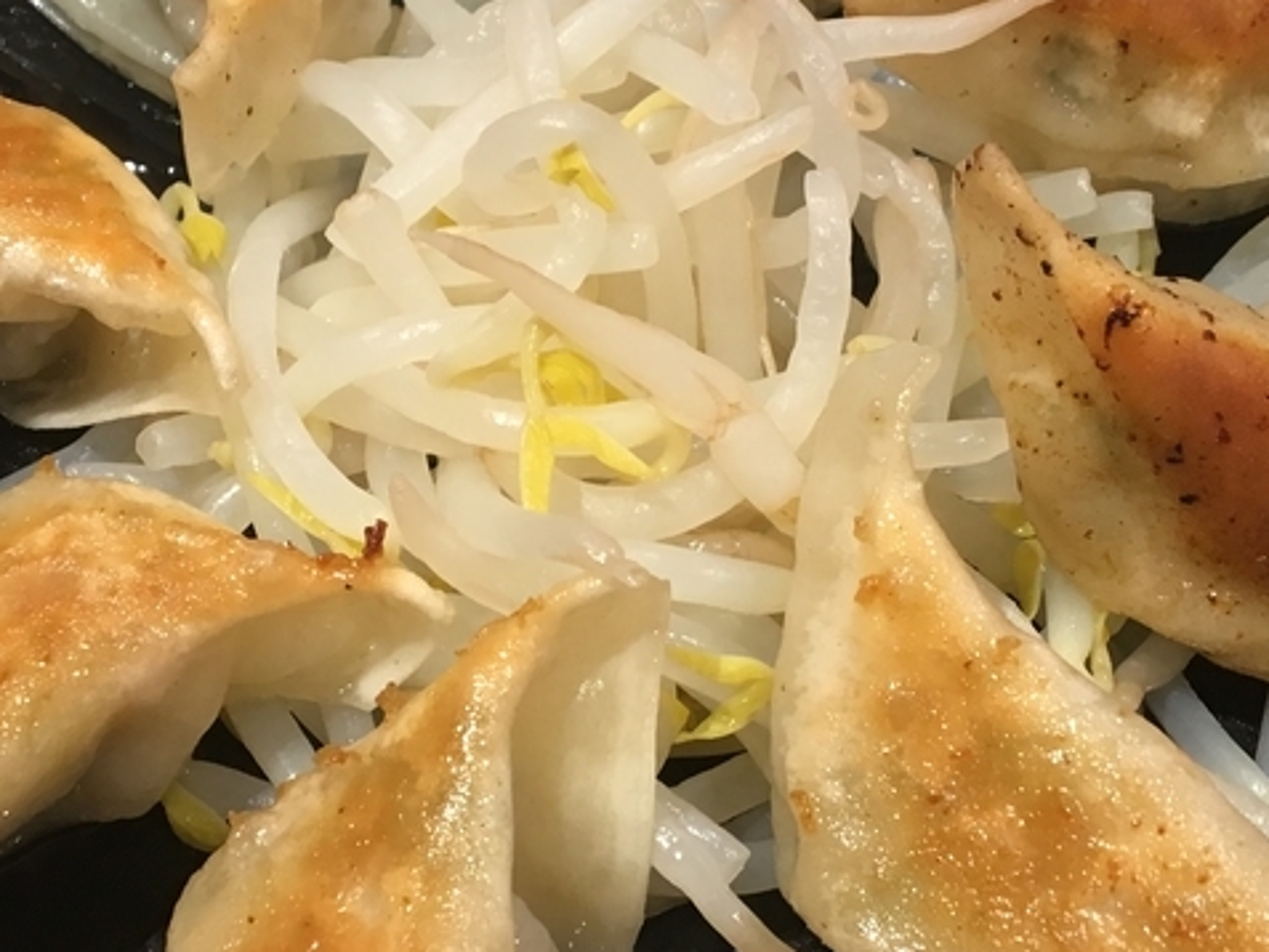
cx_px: 564
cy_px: 455
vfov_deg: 20.2
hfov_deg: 26.7
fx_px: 2677
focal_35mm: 73
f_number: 2.2
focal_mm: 4.15
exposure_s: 1/30
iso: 80
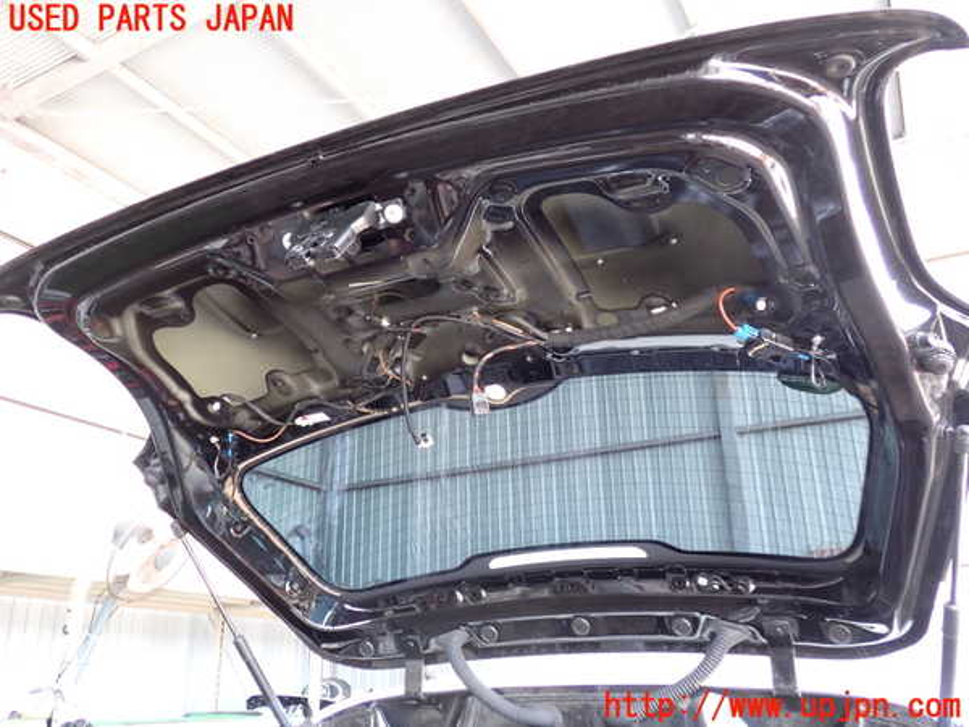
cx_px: 484
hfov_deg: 60.0
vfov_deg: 46.8
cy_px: 364
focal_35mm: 30
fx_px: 840
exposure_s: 1/40
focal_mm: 5.4
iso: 200
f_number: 2.3
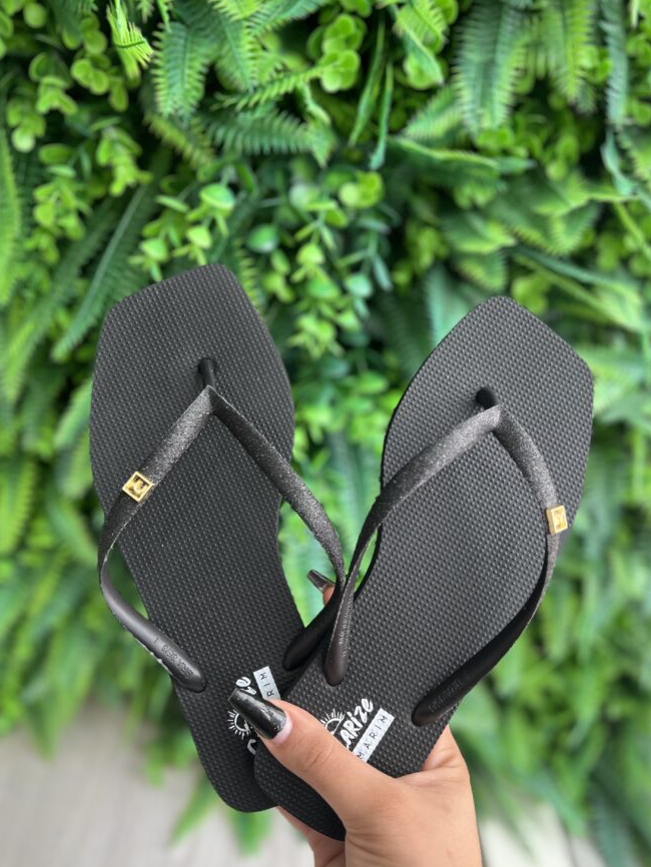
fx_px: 702
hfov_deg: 49.8
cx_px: 338
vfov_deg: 63.4
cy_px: 459
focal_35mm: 28
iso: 80
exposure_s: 1/120
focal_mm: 5.7
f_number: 1.5
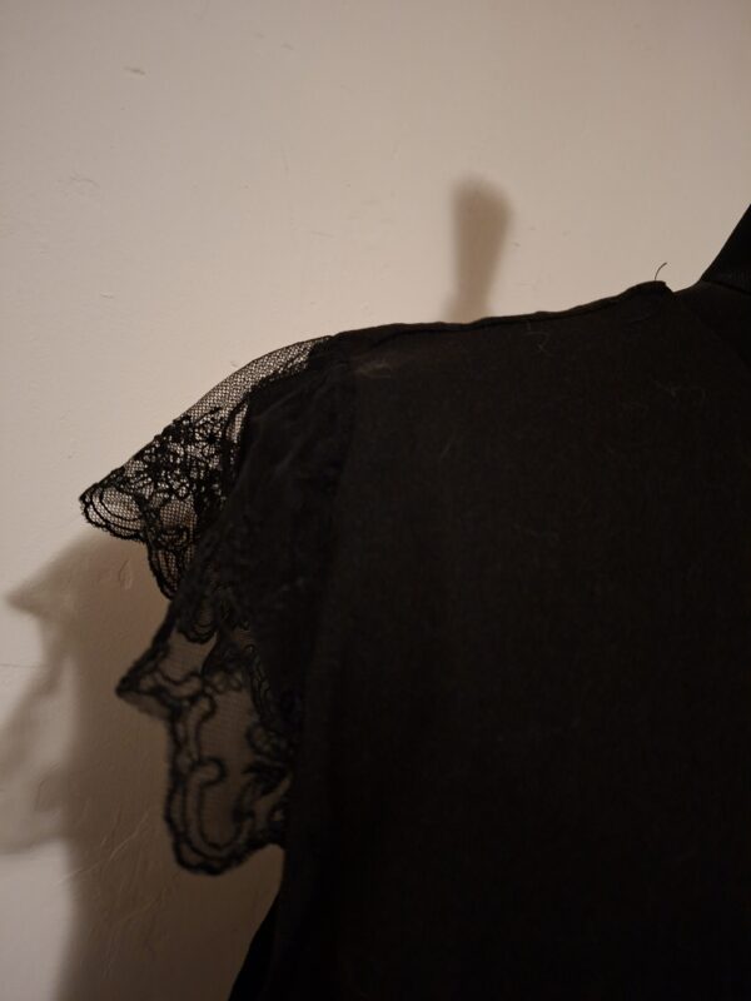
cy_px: 500
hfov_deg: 58.9
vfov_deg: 73.9
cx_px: 376
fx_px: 665
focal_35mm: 23
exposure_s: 1/20
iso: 800
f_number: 1.8
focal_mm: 5.54
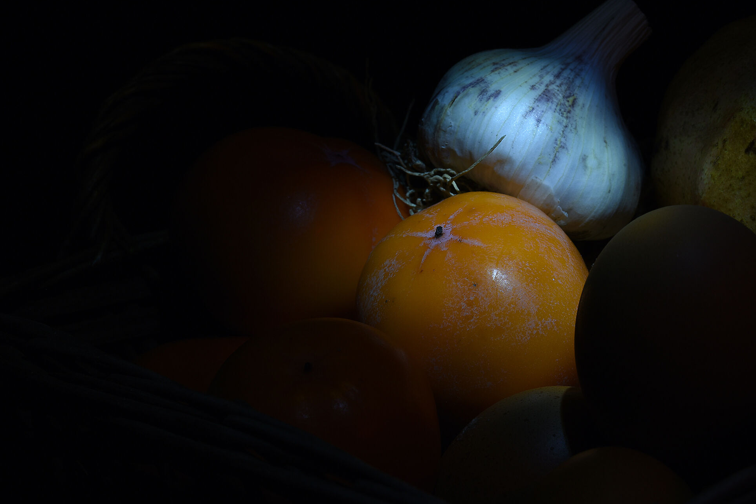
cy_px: 300
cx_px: 415
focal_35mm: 131
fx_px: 2752
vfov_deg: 10.5
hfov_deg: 15.6
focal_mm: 105
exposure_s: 64.5
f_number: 29
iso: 100
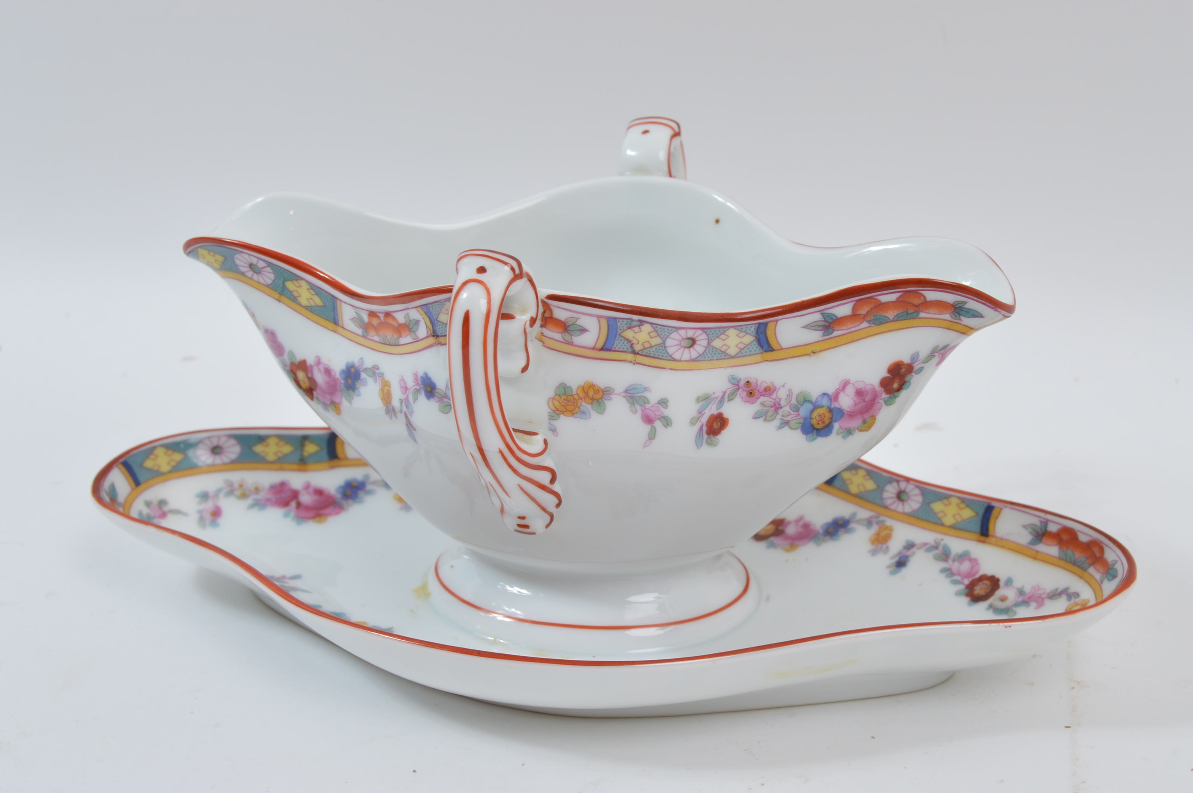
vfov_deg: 21.5
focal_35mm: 63
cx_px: 596
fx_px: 2086
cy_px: 396
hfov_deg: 31.9
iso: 200
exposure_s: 1/80
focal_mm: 42
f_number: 11
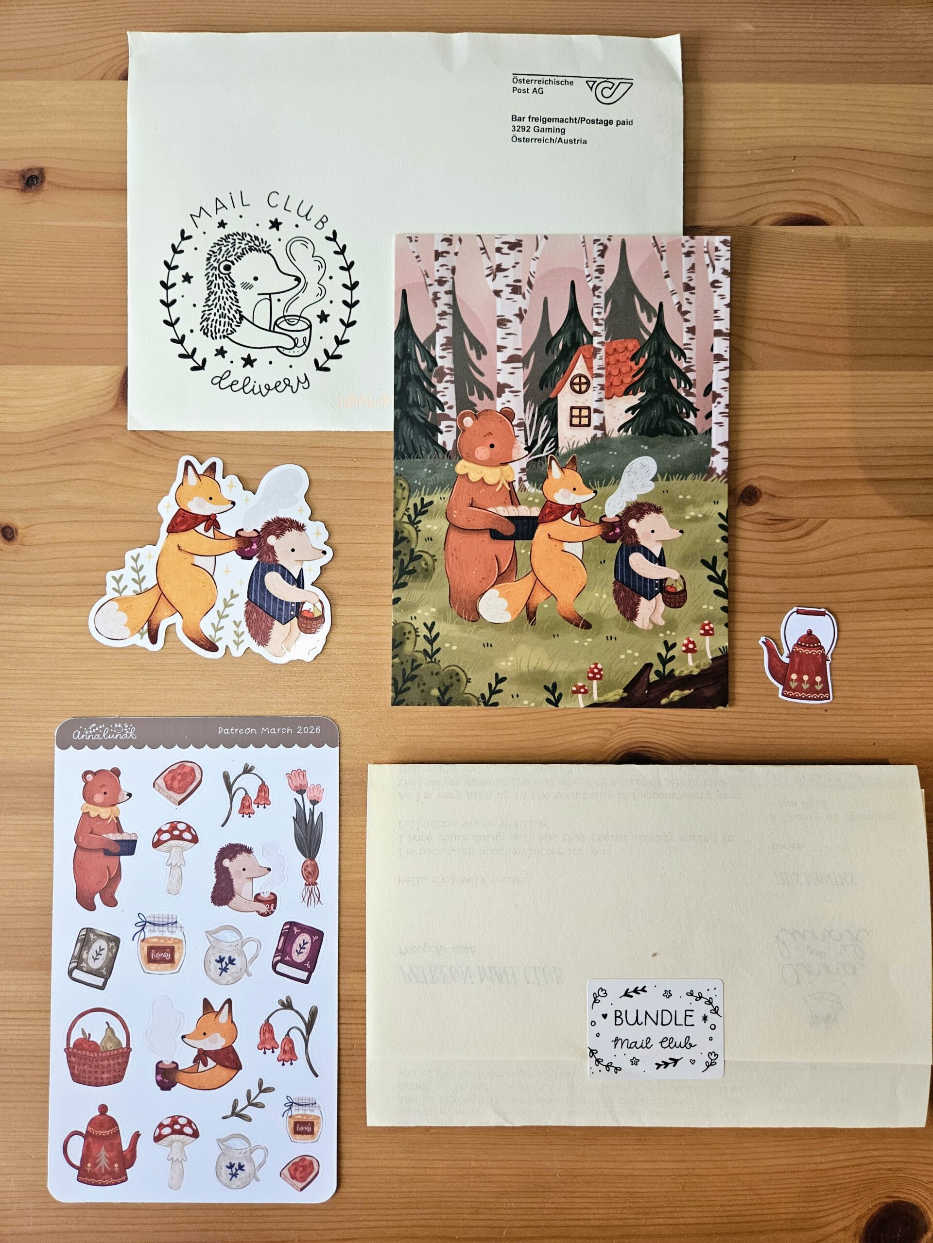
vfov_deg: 73.9
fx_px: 827
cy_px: 622
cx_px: 466
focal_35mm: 23
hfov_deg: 58.9
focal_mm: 5.4
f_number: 1.8
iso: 200
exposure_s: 1/100
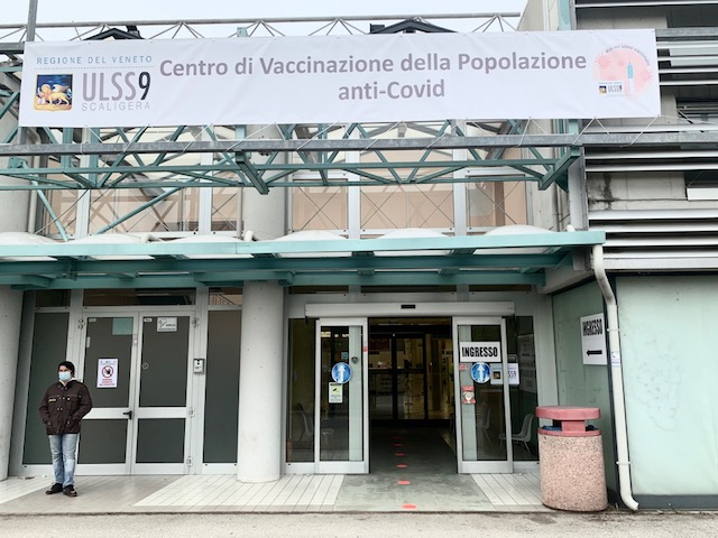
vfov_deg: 53.1
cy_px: 269
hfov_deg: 67.3
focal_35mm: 26
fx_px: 539
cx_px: 359
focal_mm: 4.25
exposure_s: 1/802
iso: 25
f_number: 1.8
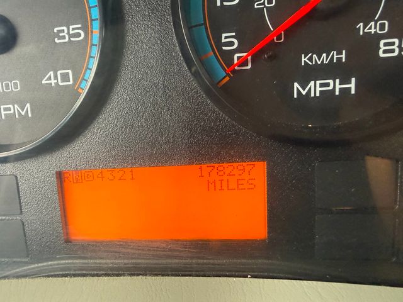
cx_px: 202
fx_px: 291
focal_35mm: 25
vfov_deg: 54.9
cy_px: 151
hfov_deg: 69.4
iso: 200
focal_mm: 2.22
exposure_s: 1/99
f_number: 2.2
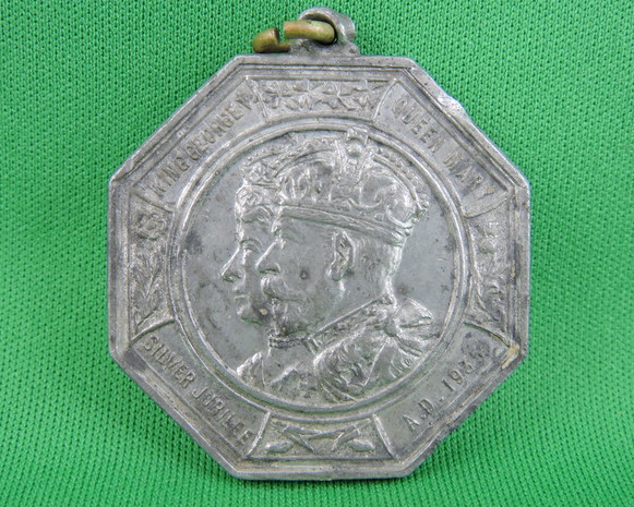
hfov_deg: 35.3
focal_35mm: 53
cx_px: 301
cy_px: 251
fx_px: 995
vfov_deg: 28.6
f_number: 4
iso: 220
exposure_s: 1/30
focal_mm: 9
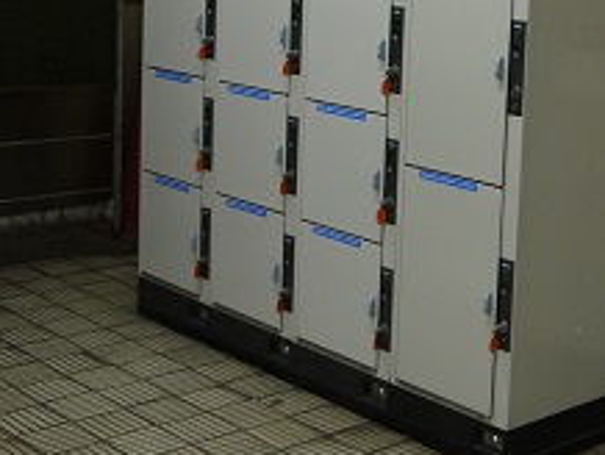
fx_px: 1347
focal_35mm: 77
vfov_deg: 18.9
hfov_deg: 25.1
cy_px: 55
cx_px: 444
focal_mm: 21
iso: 800
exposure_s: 1/40
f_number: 4.3
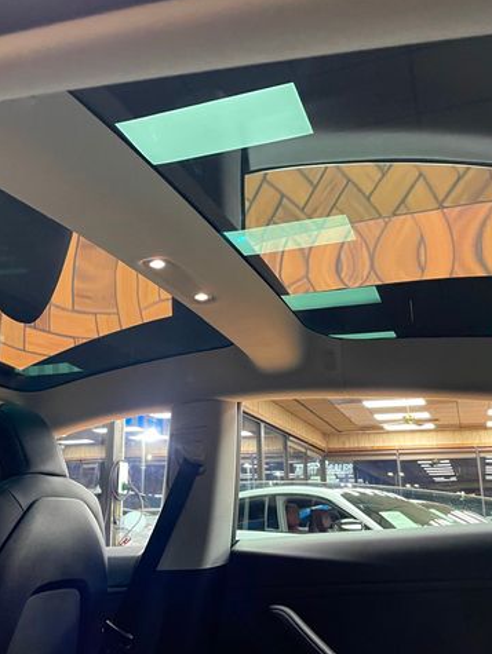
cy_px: 325
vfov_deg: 52.6
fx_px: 662
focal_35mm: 35
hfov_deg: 40.6
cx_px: 196
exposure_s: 1/60
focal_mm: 4.2
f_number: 1.6
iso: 500
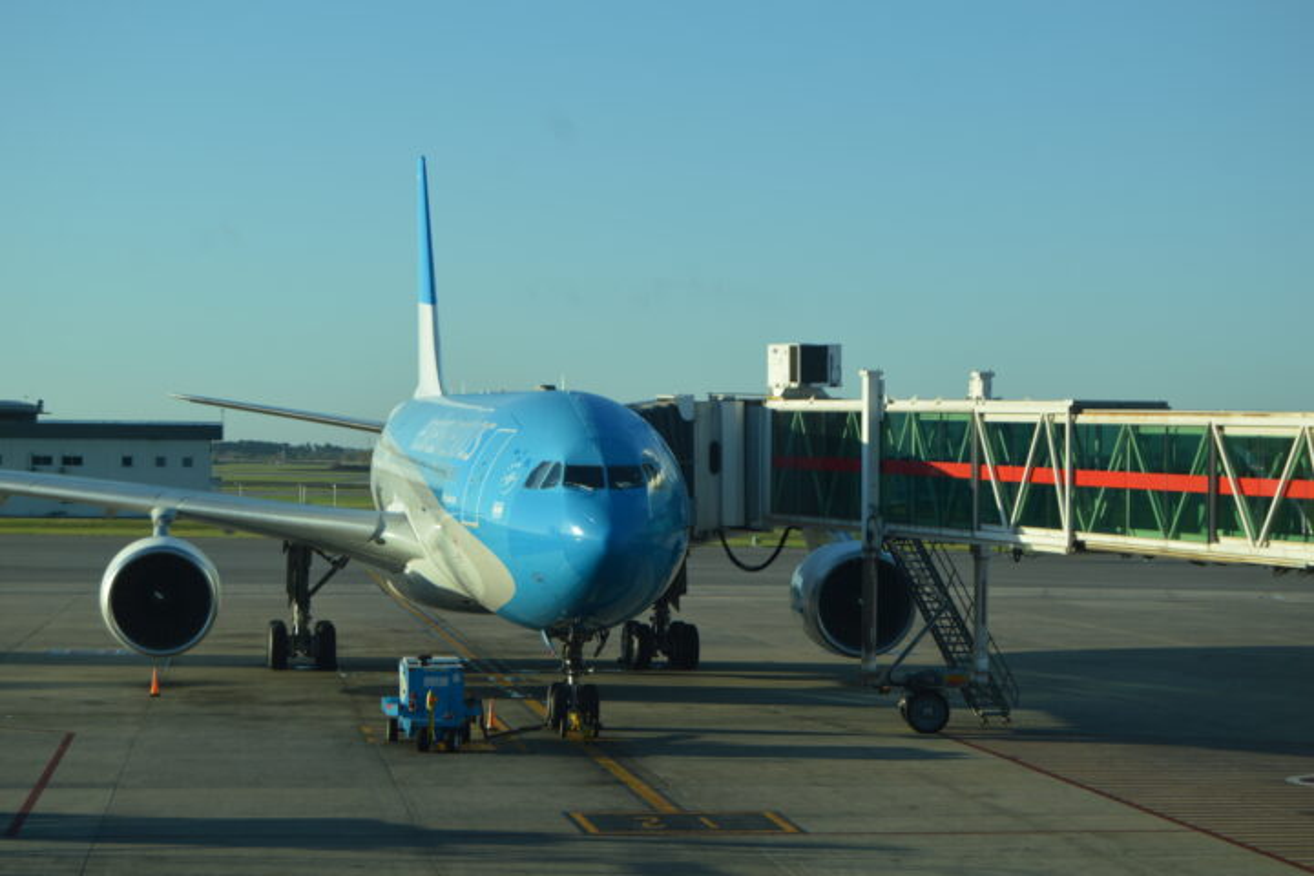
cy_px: 438
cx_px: 657
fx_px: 3011
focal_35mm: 82
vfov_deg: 16.6
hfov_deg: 24.6
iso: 100
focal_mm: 55
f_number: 6.3
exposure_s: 1/160
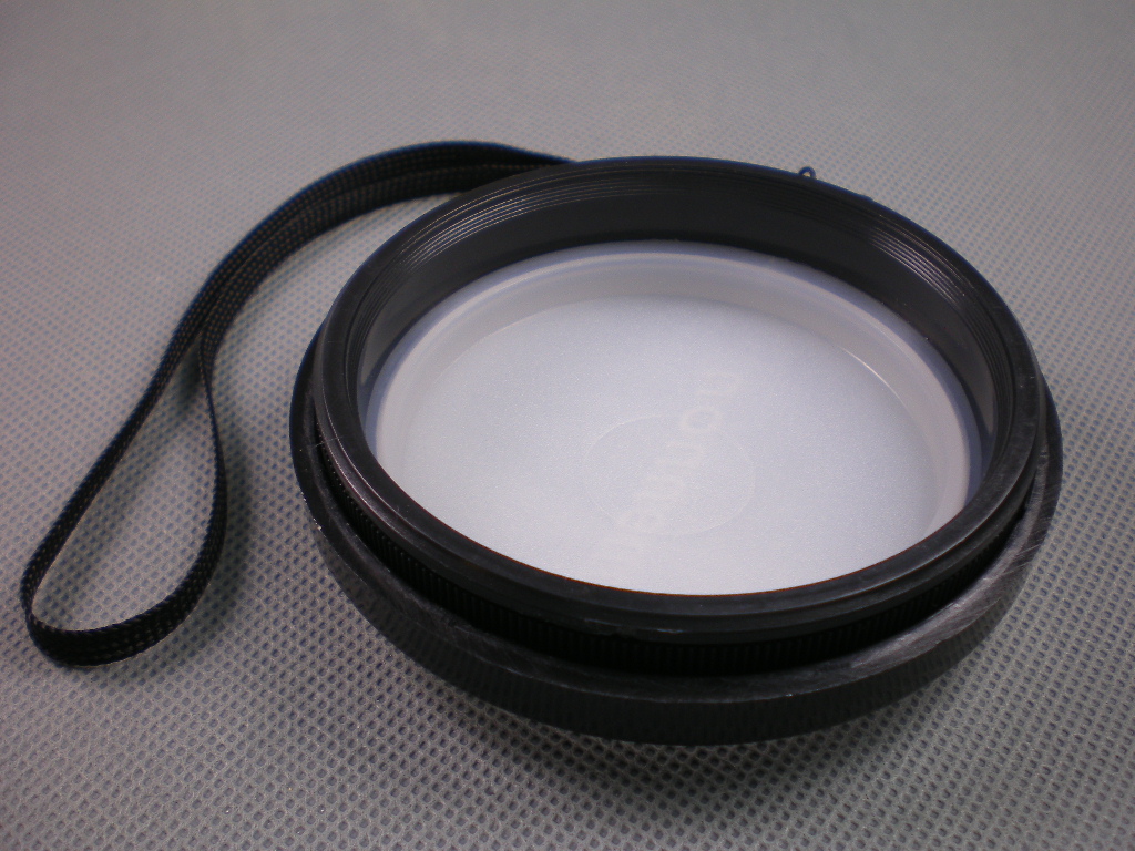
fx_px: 1246
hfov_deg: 49.0
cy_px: 426
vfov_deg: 37.7
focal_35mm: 38
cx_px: 568
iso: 64
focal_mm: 6.3
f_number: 3.1
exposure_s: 1/80
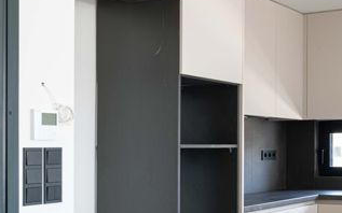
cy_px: 142
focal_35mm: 68
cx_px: 281
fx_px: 634
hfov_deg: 29.4
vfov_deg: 19.1
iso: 100
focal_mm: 20
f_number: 9
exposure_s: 1/2
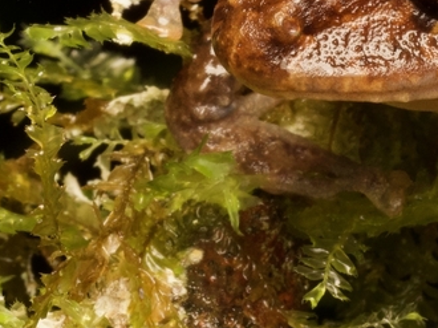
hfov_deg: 4.8
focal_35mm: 415
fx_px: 5247
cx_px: 496
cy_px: -31
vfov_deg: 3.6
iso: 800
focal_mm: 60
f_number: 16
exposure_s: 1/60
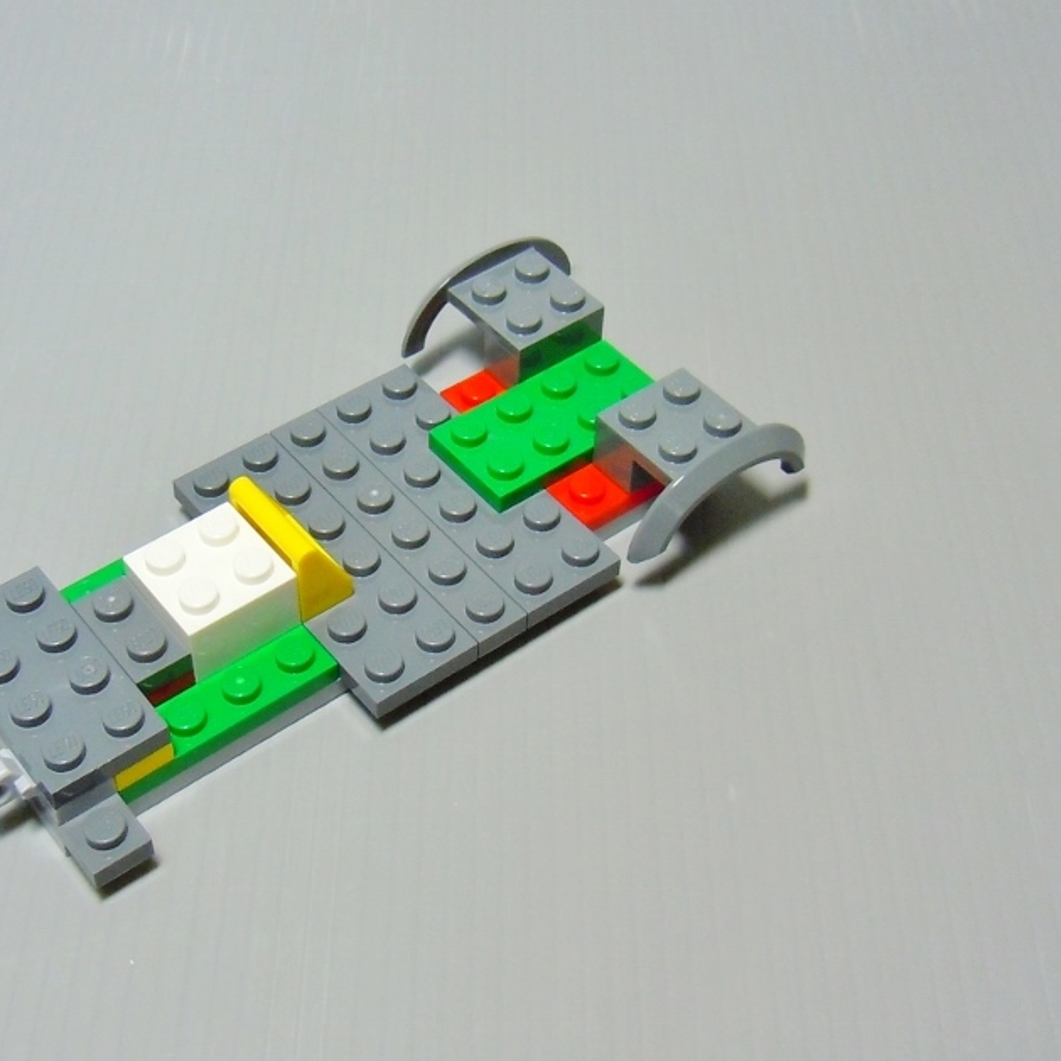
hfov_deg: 45.3
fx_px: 1248
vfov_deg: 46.0
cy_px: 530
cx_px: 342
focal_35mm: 36
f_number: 3.5
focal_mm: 5.4
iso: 200
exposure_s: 1/15
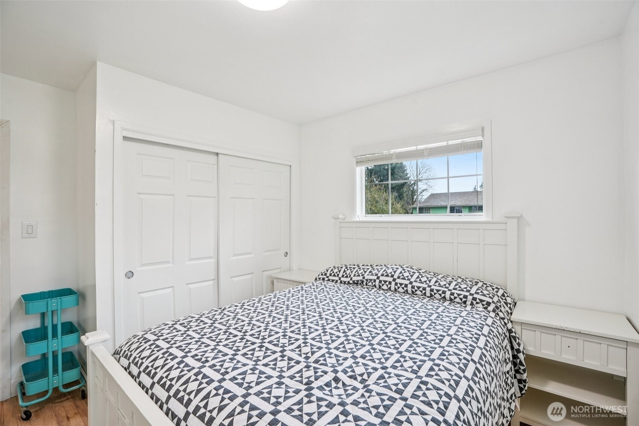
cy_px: 213
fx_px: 284
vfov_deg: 73.7
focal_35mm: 16
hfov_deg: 96.7
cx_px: 320
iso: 400
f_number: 8
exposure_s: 1/25
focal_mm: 16
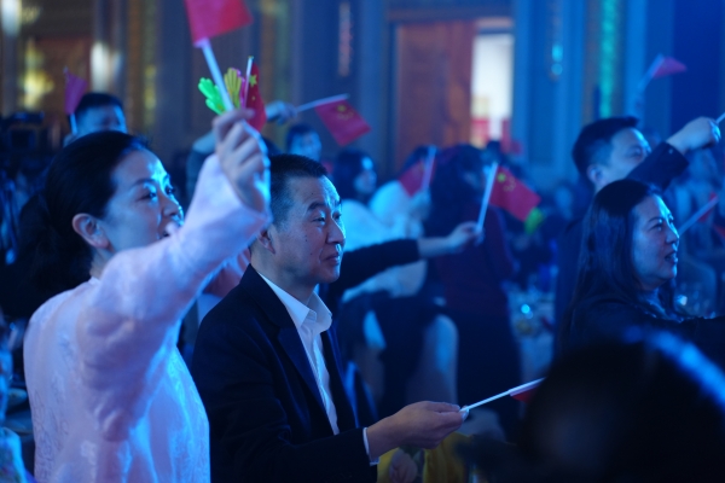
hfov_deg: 27.0
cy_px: 242
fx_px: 1510
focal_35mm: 75
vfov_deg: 18.2
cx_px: 362
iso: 1600
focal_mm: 75
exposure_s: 1/200
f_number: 2.8
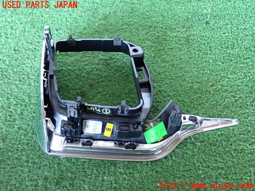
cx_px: 128
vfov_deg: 37.7
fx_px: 280
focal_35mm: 38
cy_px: 96
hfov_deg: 49.0
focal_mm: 6.83
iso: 800
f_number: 2.7
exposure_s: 1/25
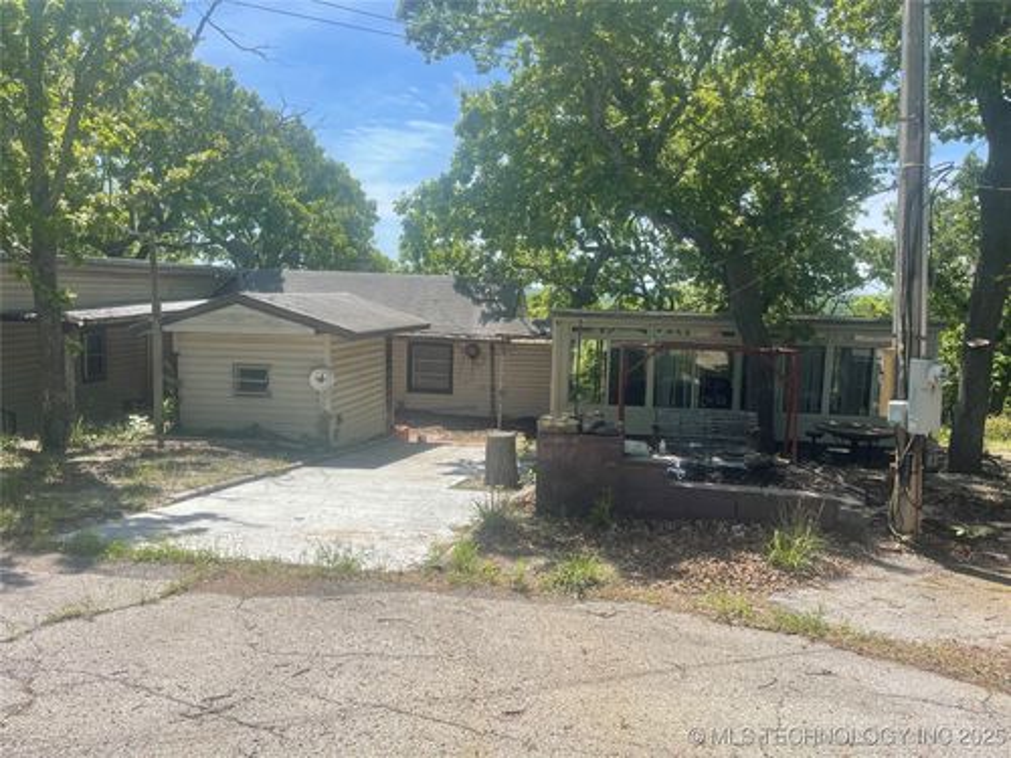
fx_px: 730
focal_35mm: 25
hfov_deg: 69.4
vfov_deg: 54.9
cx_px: 506
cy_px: 379
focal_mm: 5.1
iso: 32
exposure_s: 1/2488
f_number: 1.6
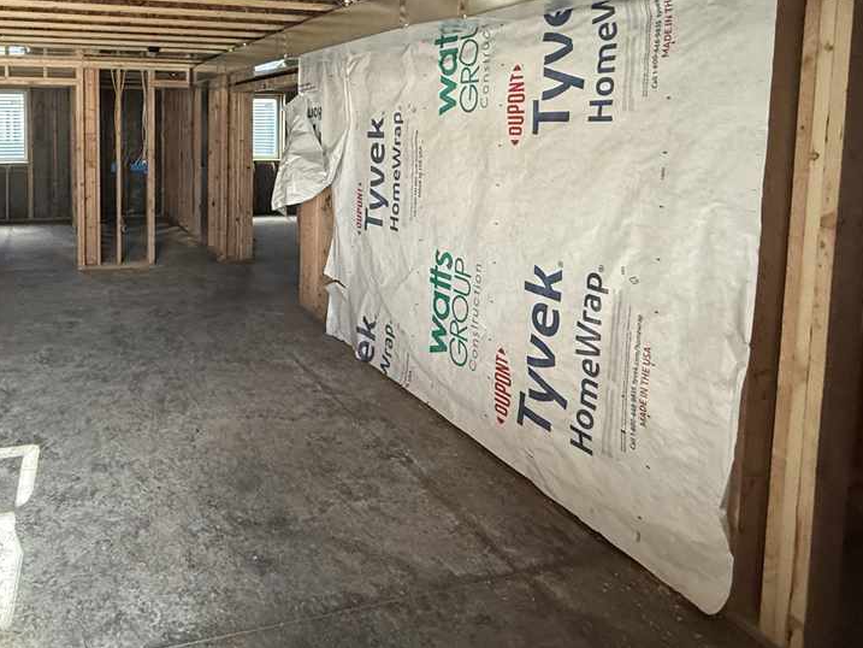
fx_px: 623
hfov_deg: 64.8
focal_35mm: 25
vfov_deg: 52.7
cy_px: 169
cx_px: 207
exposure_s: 1/99
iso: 320
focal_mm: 2.22
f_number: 2.2
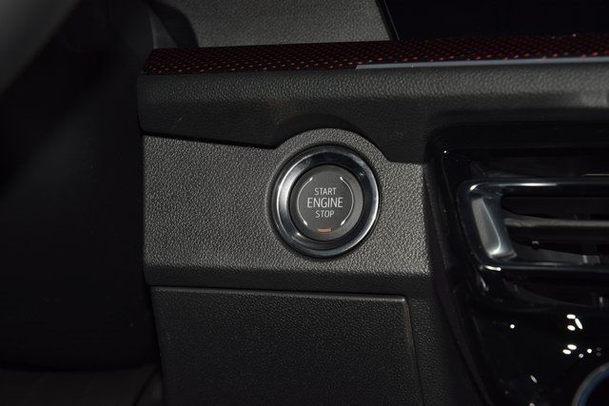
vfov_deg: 13.0
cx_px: 304
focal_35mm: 105
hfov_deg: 19.5
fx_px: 1777
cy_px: 203
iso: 100
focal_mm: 70
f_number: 8
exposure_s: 1/125
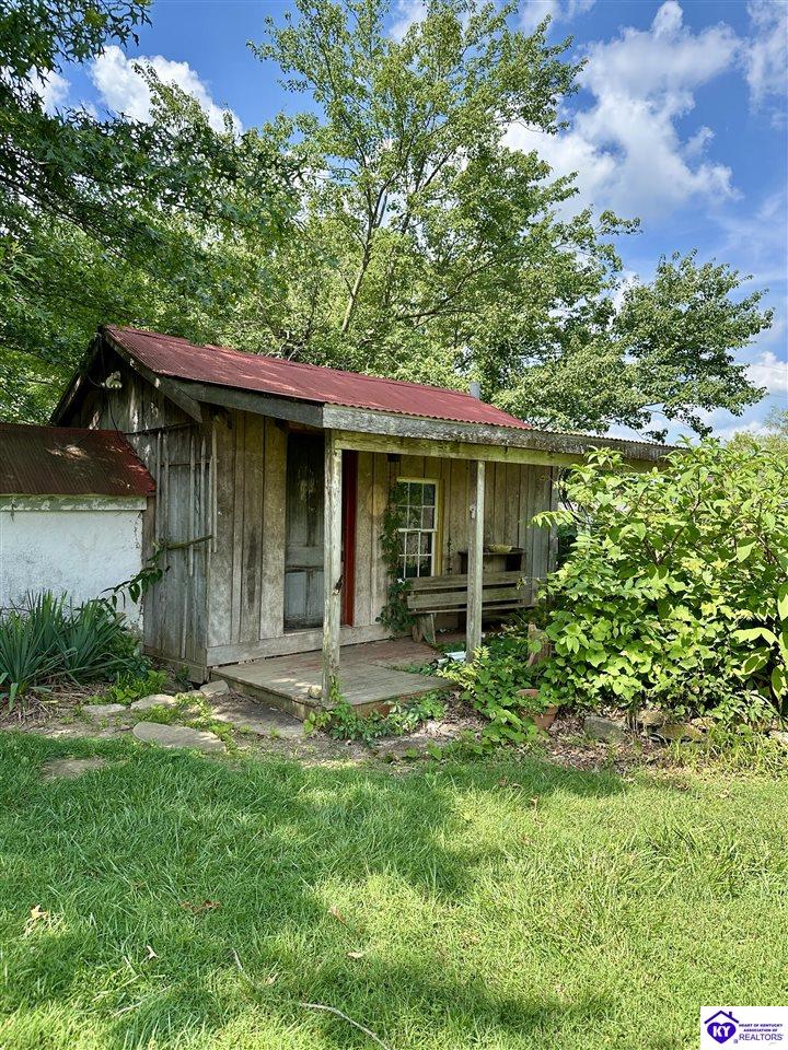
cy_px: 525
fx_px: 728
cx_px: 394
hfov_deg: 56.8
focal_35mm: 24
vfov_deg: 71.6
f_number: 1.78
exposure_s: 1/1304
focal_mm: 6.86
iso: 80
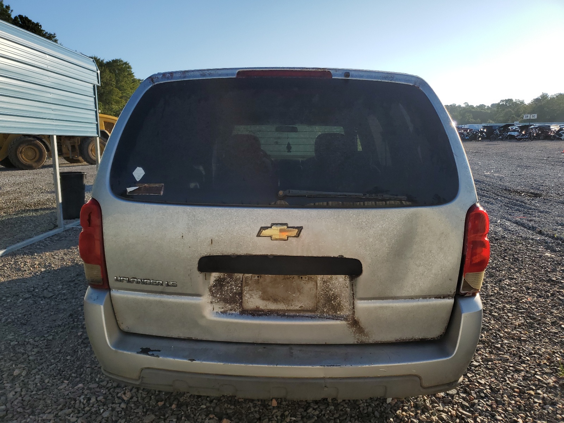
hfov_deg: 67.3
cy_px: 212
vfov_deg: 53.1
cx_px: 282
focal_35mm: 26
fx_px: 424
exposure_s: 1/3333
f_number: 1.5
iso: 50
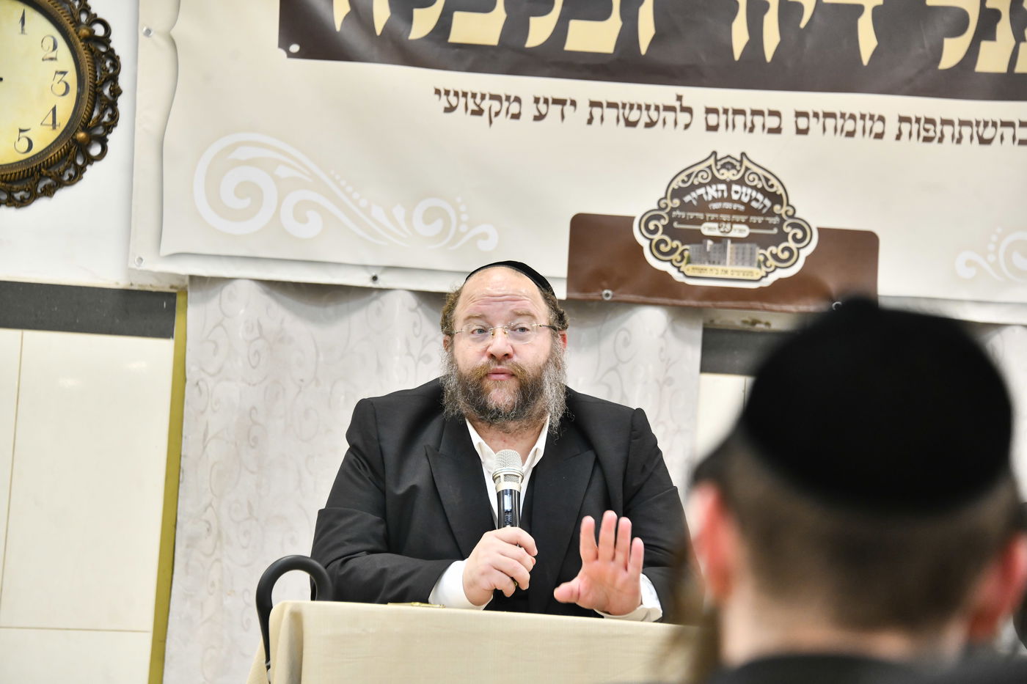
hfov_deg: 15.2
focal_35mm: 135
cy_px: 342
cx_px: 514
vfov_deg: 10.2
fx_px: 3851
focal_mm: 135
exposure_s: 1/125
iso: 2000
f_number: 5.6
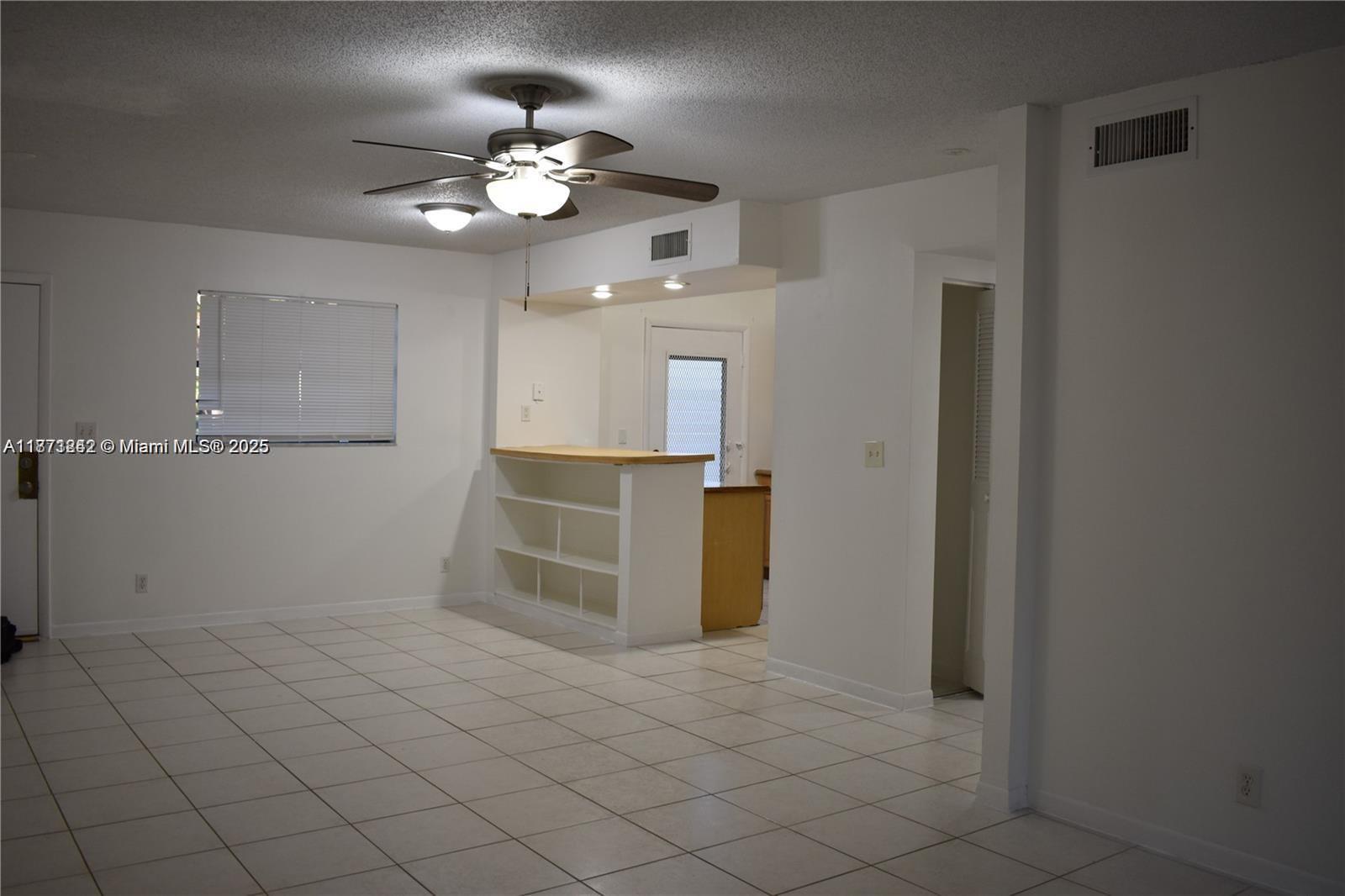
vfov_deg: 43.6
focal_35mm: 30
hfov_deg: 61.9
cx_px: 672
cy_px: 448
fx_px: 1121
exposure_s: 1/100
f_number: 3.8
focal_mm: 20
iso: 320
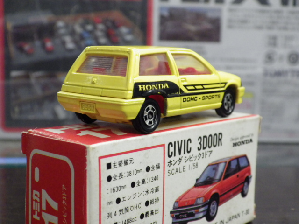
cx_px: 150
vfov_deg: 24.8
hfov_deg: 32.7
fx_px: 510
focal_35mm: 59
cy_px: 112
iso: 800
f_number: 4
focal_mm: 10.7
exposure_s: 1/40
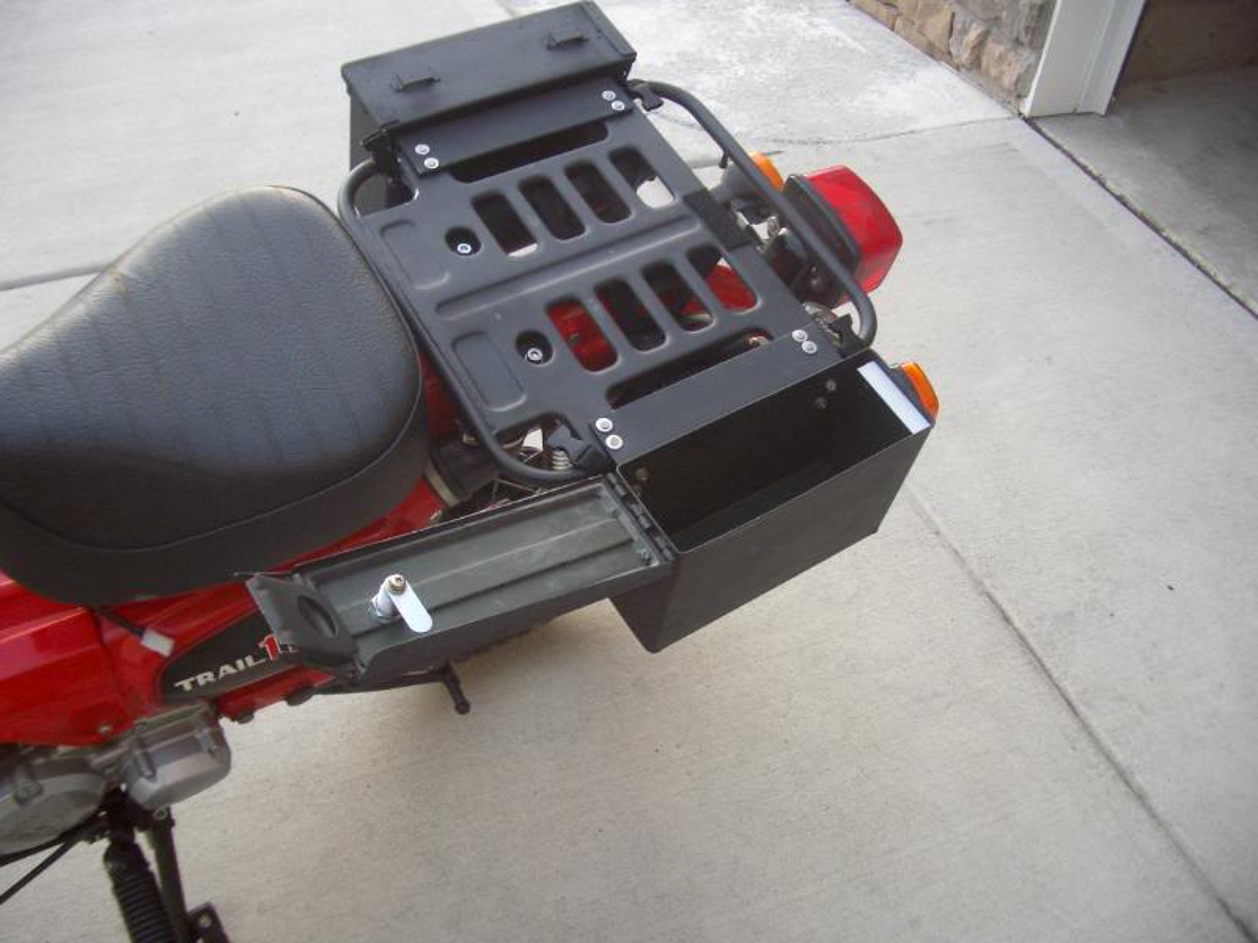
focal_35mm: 35
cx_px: 629
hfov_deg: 52.6
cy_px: 472
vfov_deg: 40.7
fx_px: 1272
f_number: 2.6
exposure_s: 1/30
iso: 100
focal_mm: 5.8
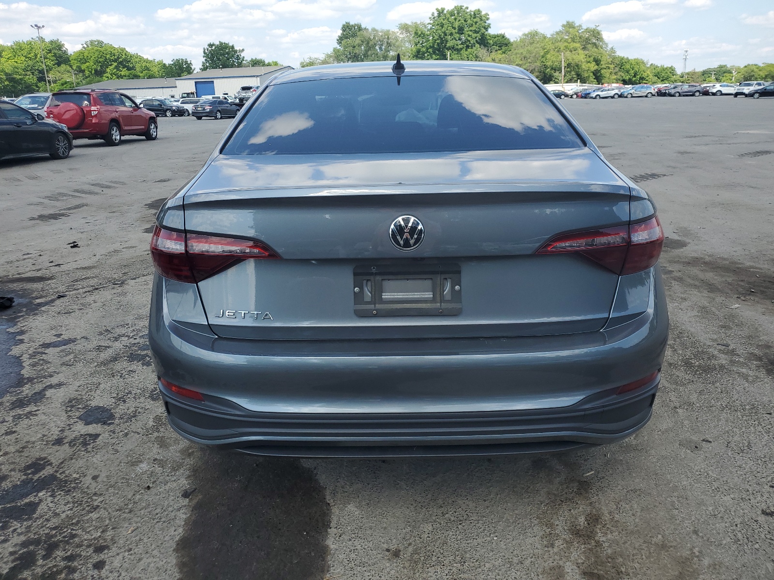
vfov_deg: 53.1
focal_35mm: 26
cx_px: 387
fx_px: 581
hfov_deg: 67.3
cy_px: 290
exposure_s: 1/1667
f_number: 1.5
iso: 50
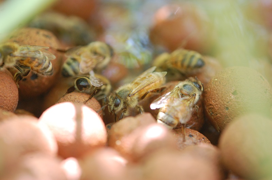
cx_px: 136
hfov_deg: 7.6
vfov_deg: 5.1
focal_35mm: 270
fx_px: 2037
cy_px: 90
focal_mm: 180
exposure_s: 1/100
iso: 800
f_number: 4.2
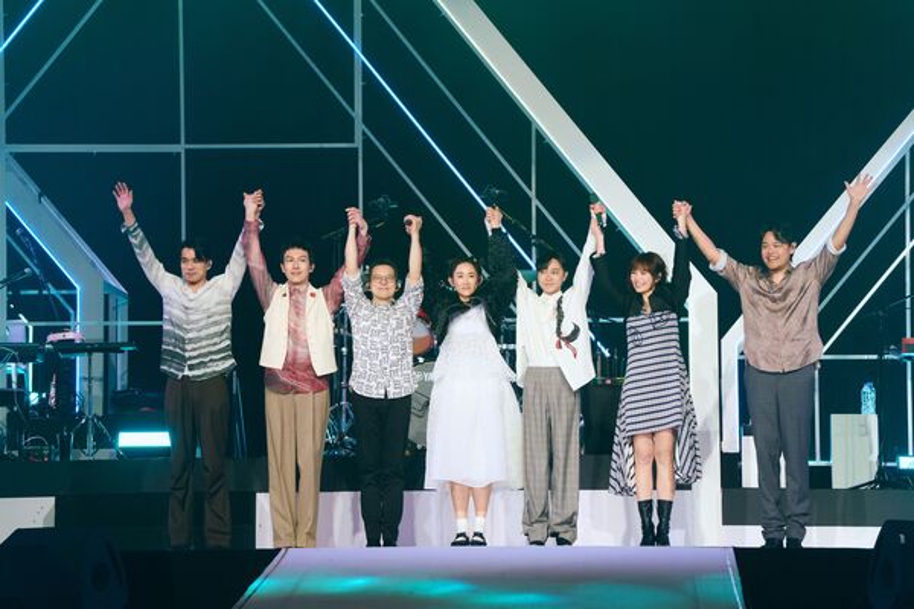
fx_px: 5179
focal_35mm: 204
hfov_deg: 10.1
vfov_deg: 6.7
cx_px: 457
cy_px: 304
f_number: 6.3
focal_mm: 204
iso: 400
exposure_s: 1/320
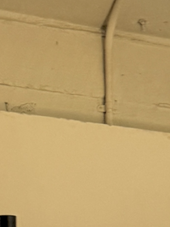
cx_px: 88
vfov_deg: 10.9
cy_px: 638
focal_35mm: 135
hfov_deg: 11.0
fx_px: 883
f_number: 1.78
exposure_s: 1/50
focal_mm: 6.76
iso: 400
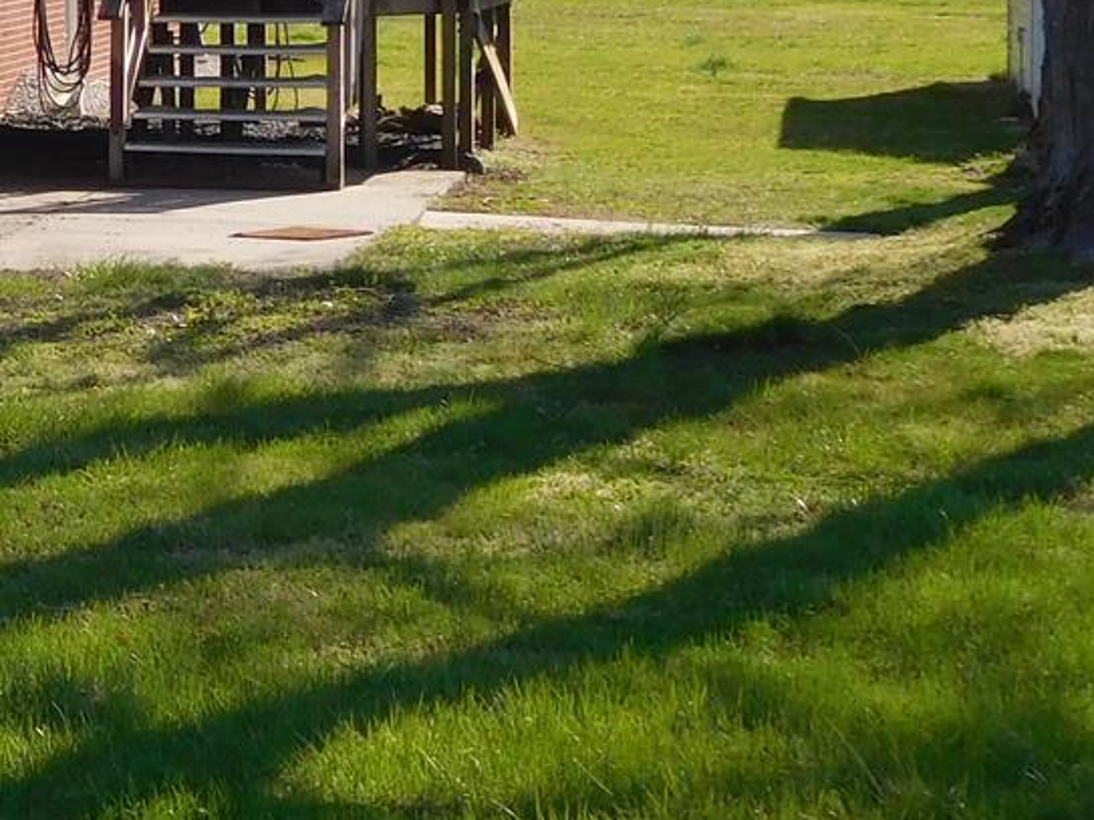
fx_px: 4171
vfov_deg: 11.2
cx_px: -516
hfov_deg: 14.1
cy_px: 85
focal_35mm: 132
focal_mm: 6.2
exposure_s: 1/640
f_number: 3.8
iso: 125
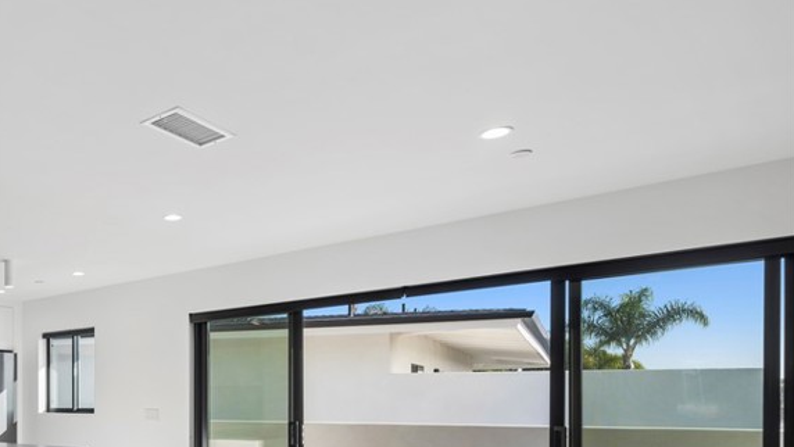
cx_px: 85
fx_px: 632
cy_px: 413
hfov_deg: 55.9
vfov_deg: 36.3
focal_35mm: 30
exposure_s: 1/100
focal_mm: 16
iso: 160
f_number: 9
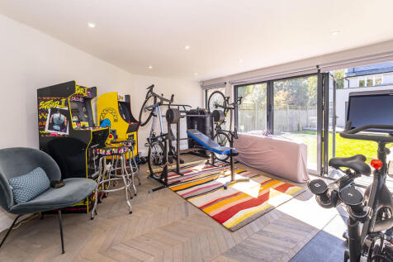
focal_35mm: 15
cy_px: 131
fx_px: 164
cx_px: 196
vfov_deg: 77.3
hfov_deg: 100.4
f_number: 6.4
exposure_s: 1/50
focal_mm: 10
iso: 320
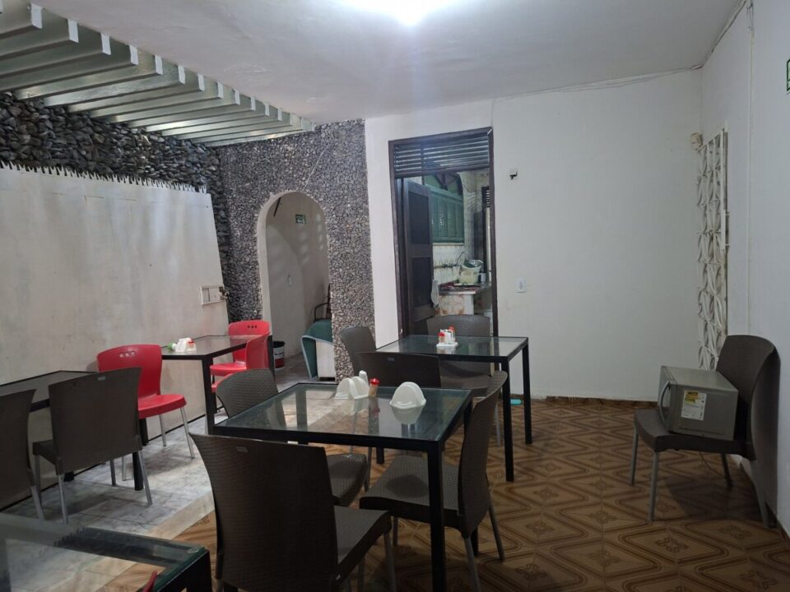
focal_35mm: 23
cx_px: 395
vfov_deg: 58.9
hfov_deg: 73.9
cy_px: 296
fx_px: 525
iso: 500
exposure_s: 1/24
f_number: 1.8
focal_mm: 5.54
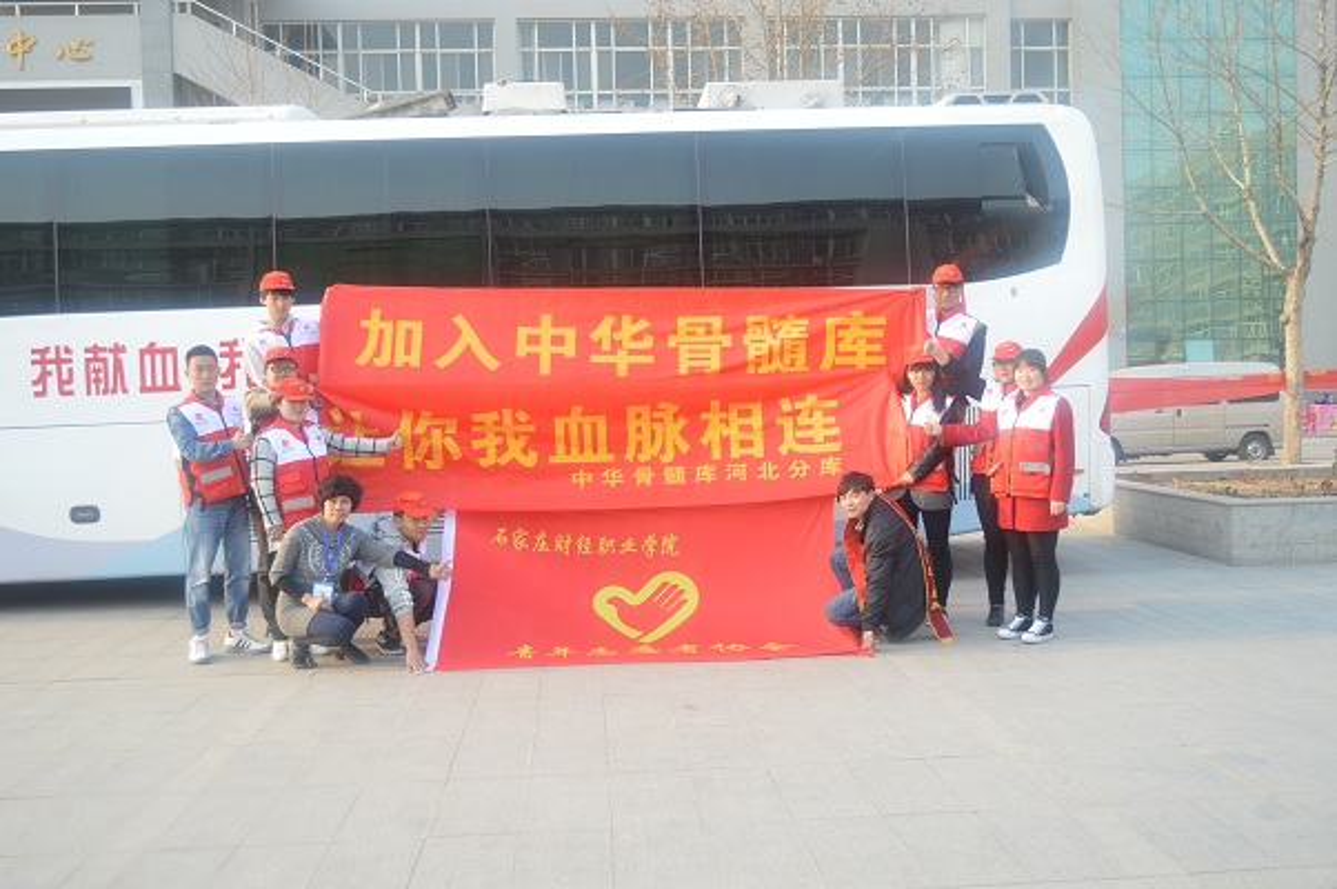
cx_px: 668
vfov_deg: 39.9
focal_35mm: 33
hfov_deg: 57.3
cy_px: 444
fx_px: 1224
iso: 100
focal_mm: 22
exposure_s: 1/80
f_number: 4.5
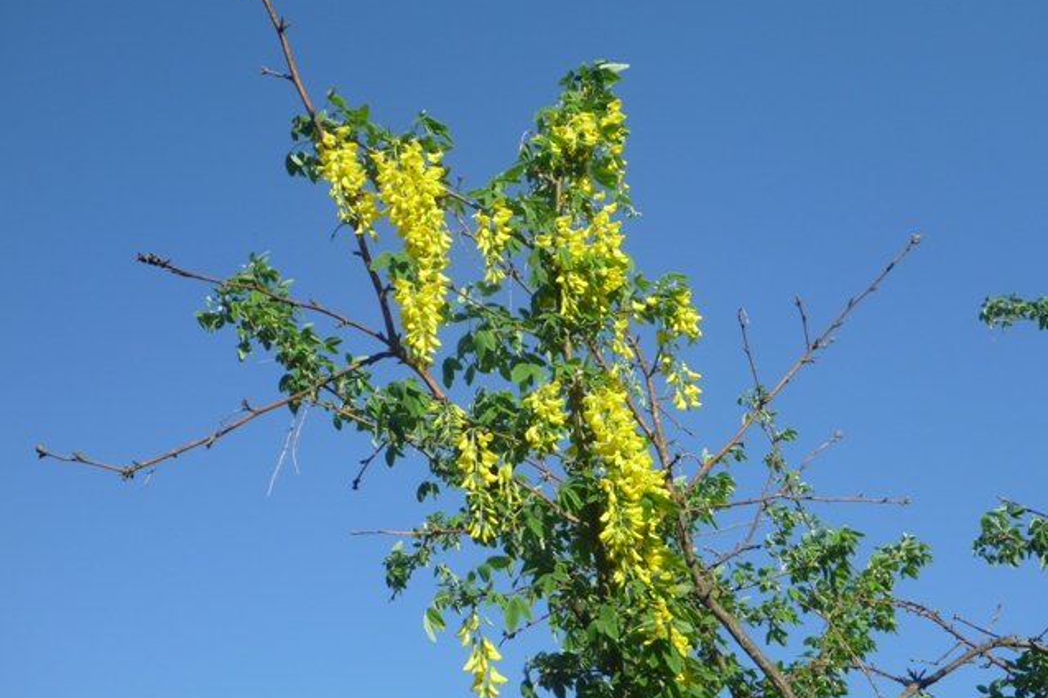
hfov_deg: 42.8
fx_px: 1338
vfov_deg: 29.2
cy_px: 344
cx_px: 525
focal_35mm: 46
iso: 80
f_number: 4.3
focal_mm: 7.8
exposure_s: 1/250
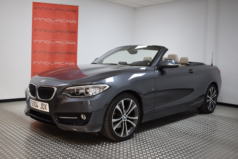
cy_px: 80
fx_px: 238
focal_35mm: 36
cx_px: 119
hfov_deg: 53.1
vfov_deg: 36.9
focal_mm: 24
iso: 500
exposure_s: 1/60
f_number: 4
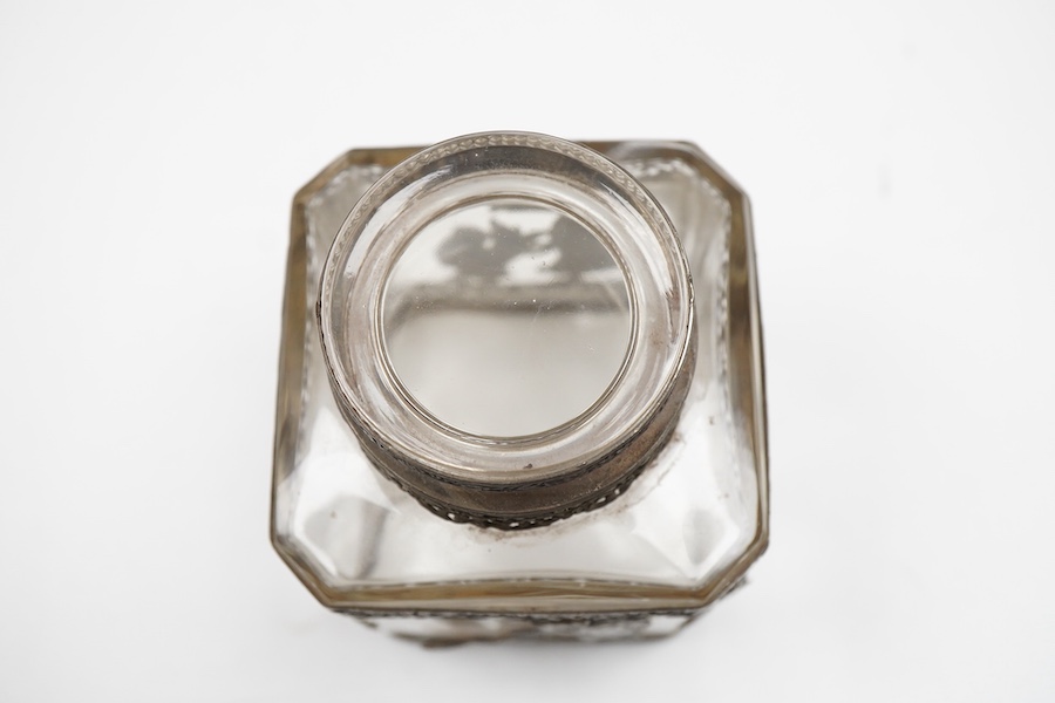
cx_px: 528
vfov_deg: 29.9
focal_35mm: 45
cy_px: 352
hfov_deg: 43.6
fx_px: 1319
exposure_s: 1/125
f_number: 9
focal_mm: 30
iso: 1250
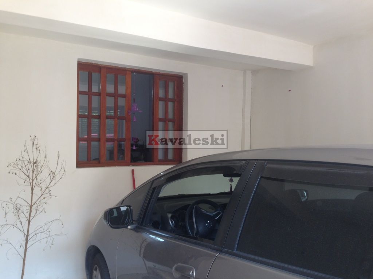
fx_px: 356
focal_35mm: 33
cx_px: 186
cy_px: 140
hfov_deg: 55.4
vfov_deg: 42.9
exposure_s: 1/40
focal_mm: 4.12
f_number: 2.4
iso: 50
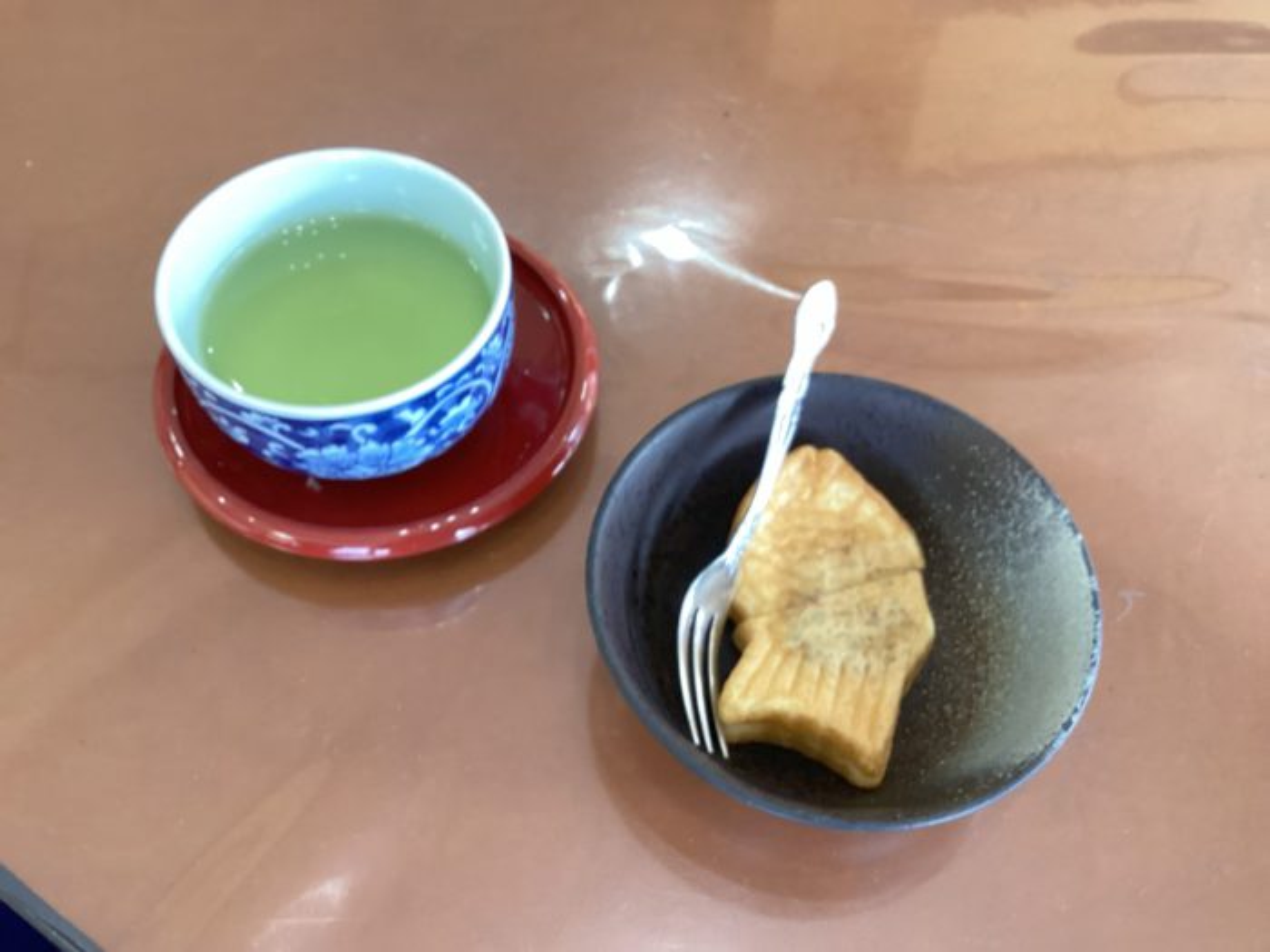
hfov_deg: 58.4
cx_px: 635
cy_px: 476
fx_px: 1137
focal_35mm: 31
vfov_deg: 45.4
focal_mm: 3.3
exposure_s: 1/60
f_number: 2.4
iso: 80
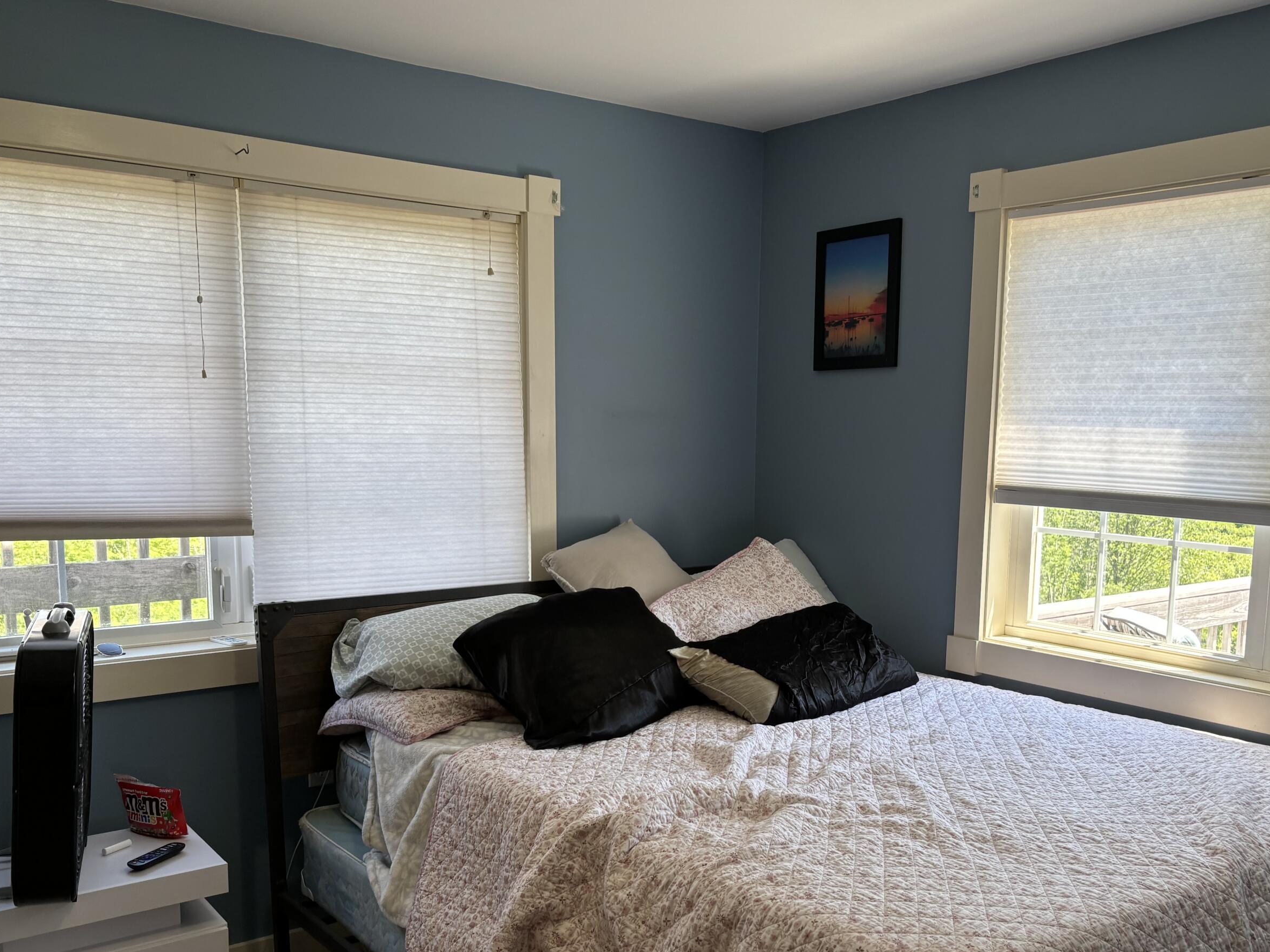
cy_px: 578
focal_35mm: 33
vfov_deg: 42.7
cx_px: 722
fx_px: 1211
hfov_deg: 55.2
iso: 40
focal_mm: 5.96
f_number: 1.6
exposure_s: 1/153
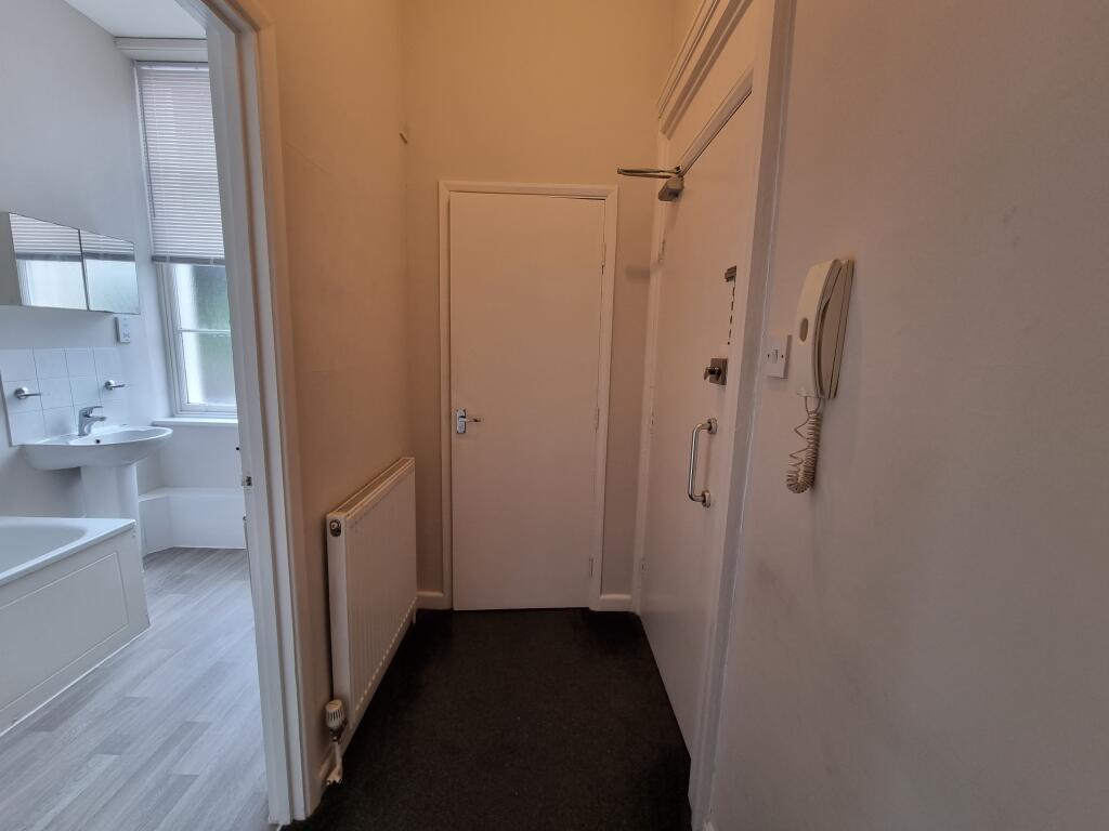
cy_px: 416
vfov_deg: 89.9
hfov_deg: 106.2
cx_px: 554
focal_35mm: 13
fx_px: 416
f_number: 2.2
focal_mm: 2.2
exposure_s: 1/50
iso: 64
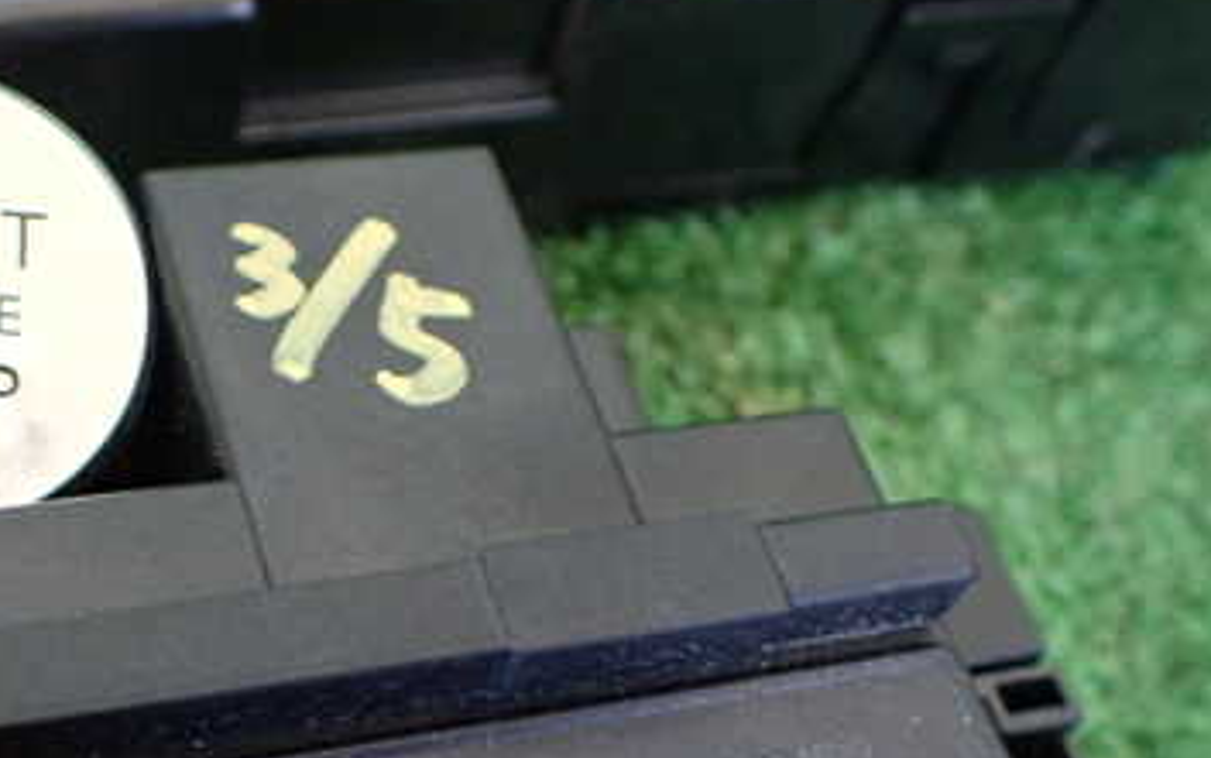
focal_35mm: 54
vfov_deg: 23.2
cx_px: 281
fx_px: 1783
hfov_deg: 36.5
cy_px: 720
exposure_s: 1/80
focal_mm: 5.4
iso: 800
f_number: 2.3
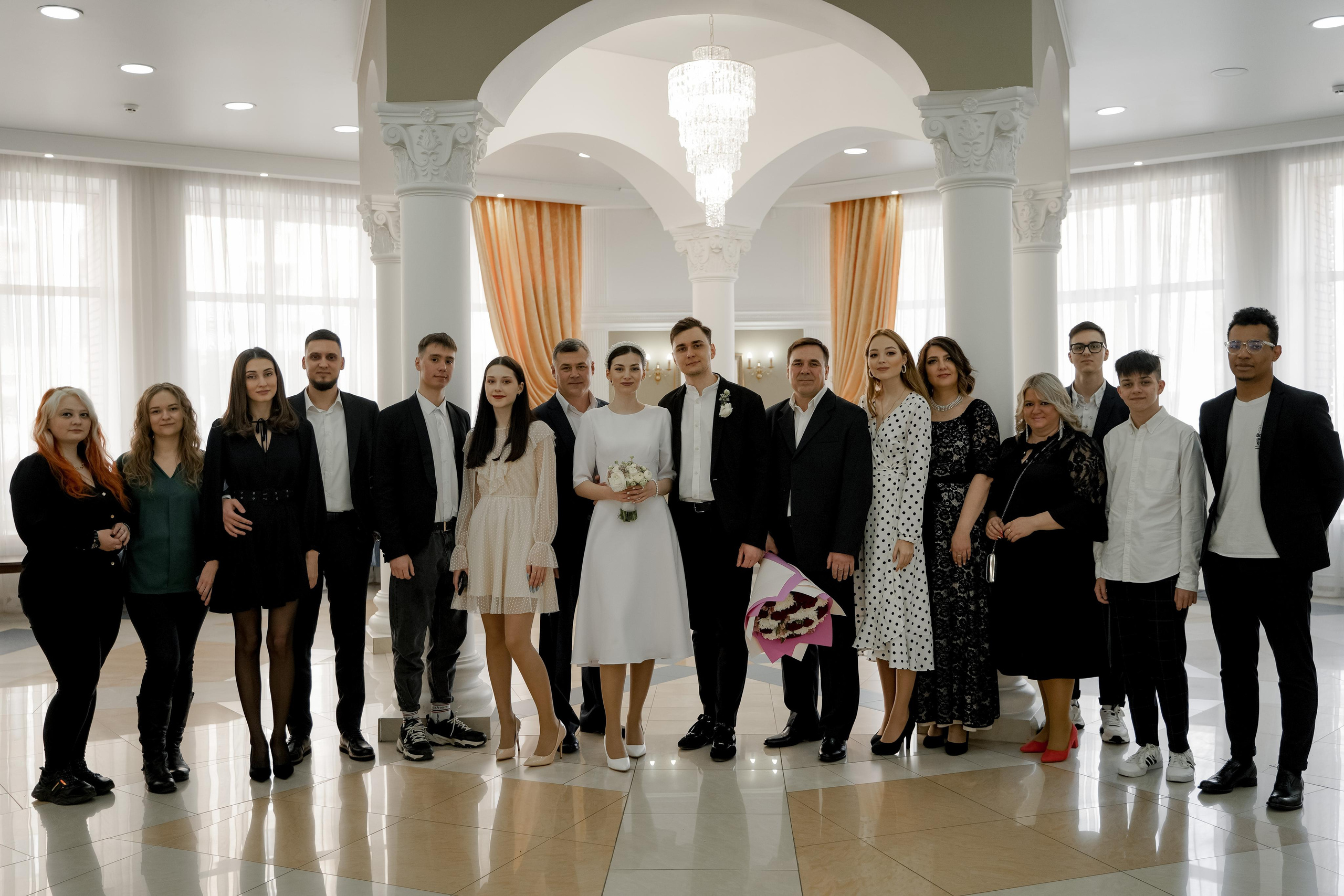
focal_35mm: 35
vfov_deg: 37.9
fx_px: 1307
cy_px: 448
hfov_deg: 54.4
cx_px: 672
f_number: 2.8
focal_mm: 35
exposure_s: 1/200
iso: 640
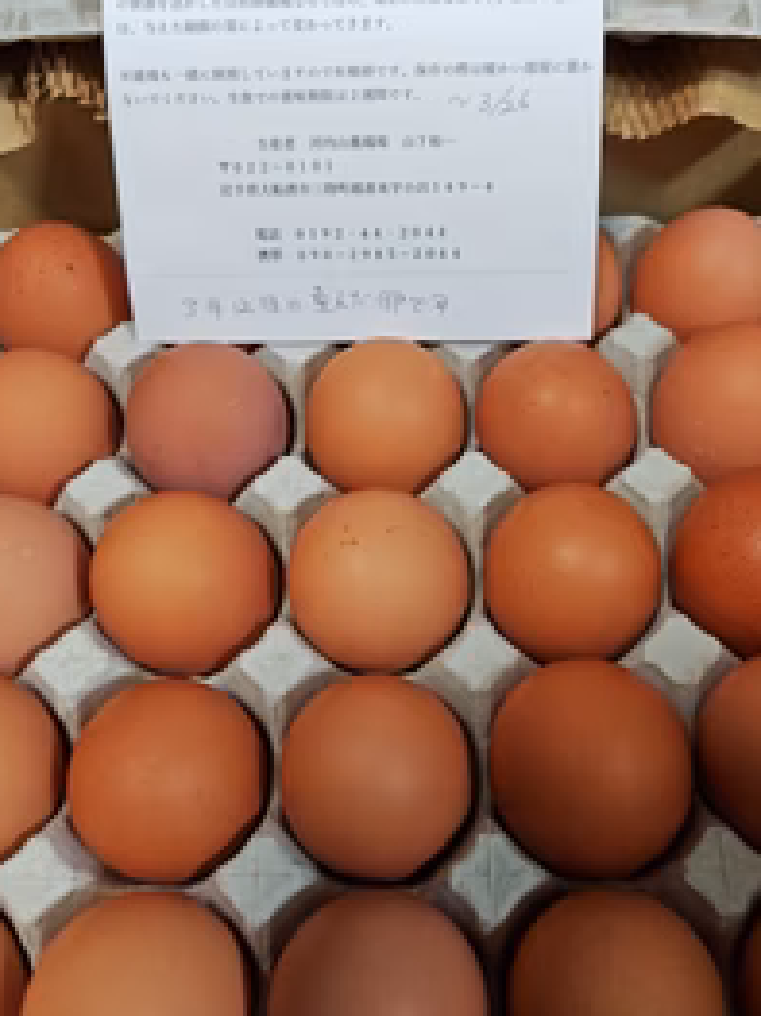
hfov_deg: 40.6
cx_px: 406
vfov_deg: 52.1
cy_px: 382
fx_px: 1027
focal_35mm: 35
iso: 429
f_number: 1.9
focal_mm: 5.56
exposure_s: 1/50
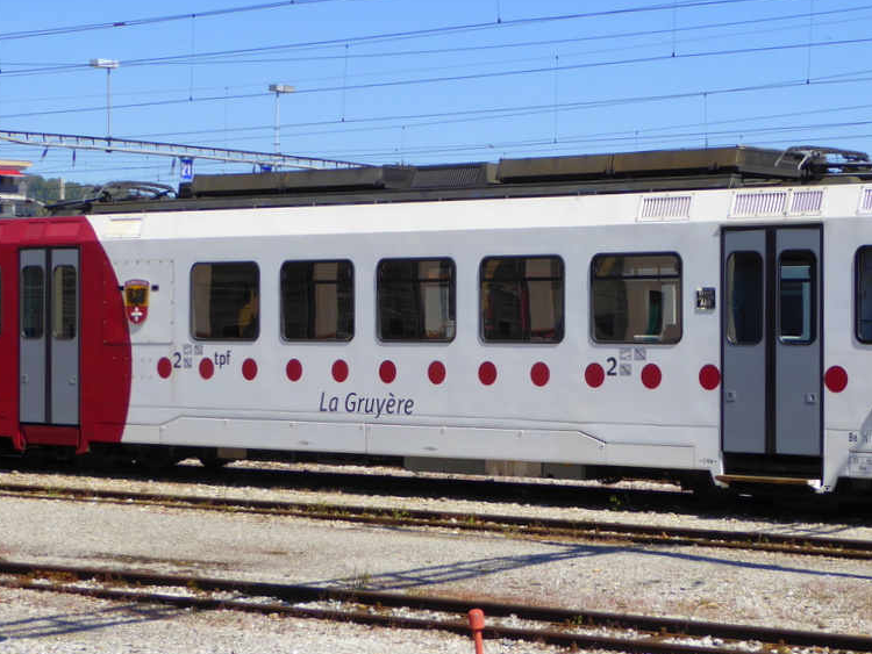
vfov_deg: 15.4
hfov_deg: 20.4
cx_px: 541
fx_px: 2419
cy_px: 339
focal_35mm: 96
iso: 80
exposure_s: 1/500
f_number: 4.2
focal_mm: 10.3
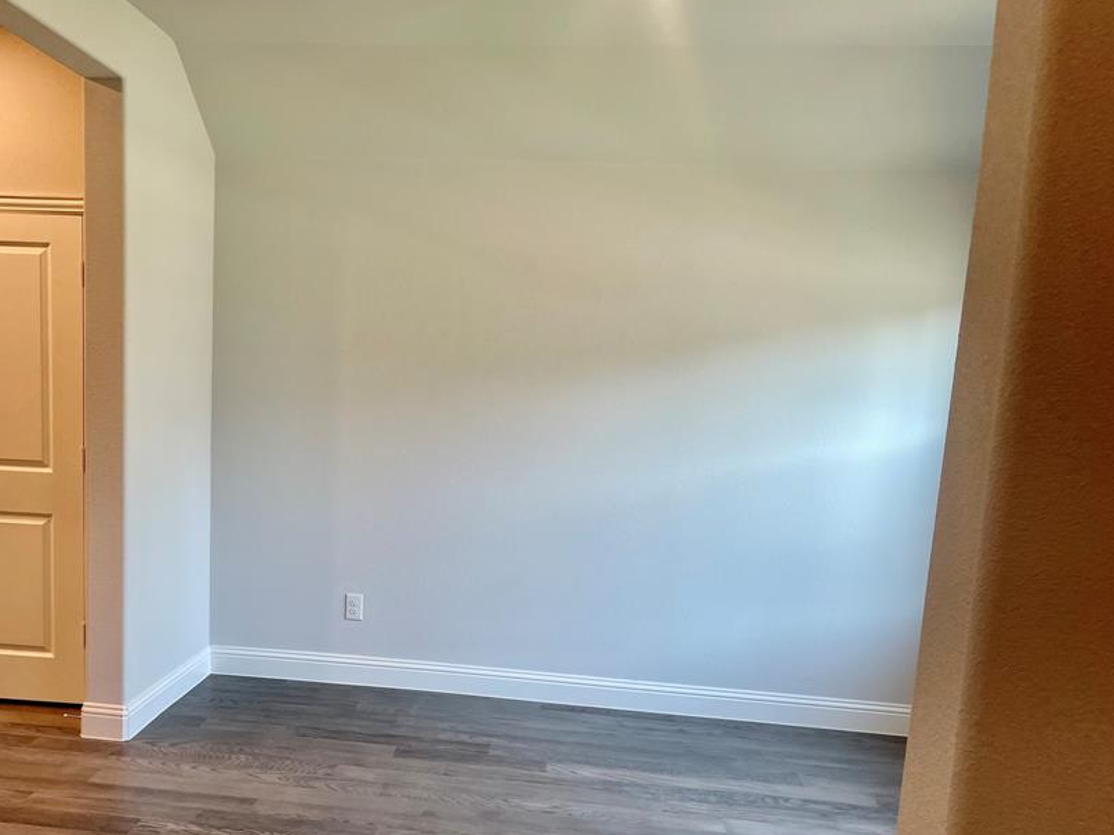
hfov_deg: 54.7
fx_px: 1062
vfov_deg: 42.6
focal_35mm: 33
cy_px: 520
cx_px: 417
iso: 80
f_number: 1.6
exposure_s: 1/120
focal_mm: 5.1
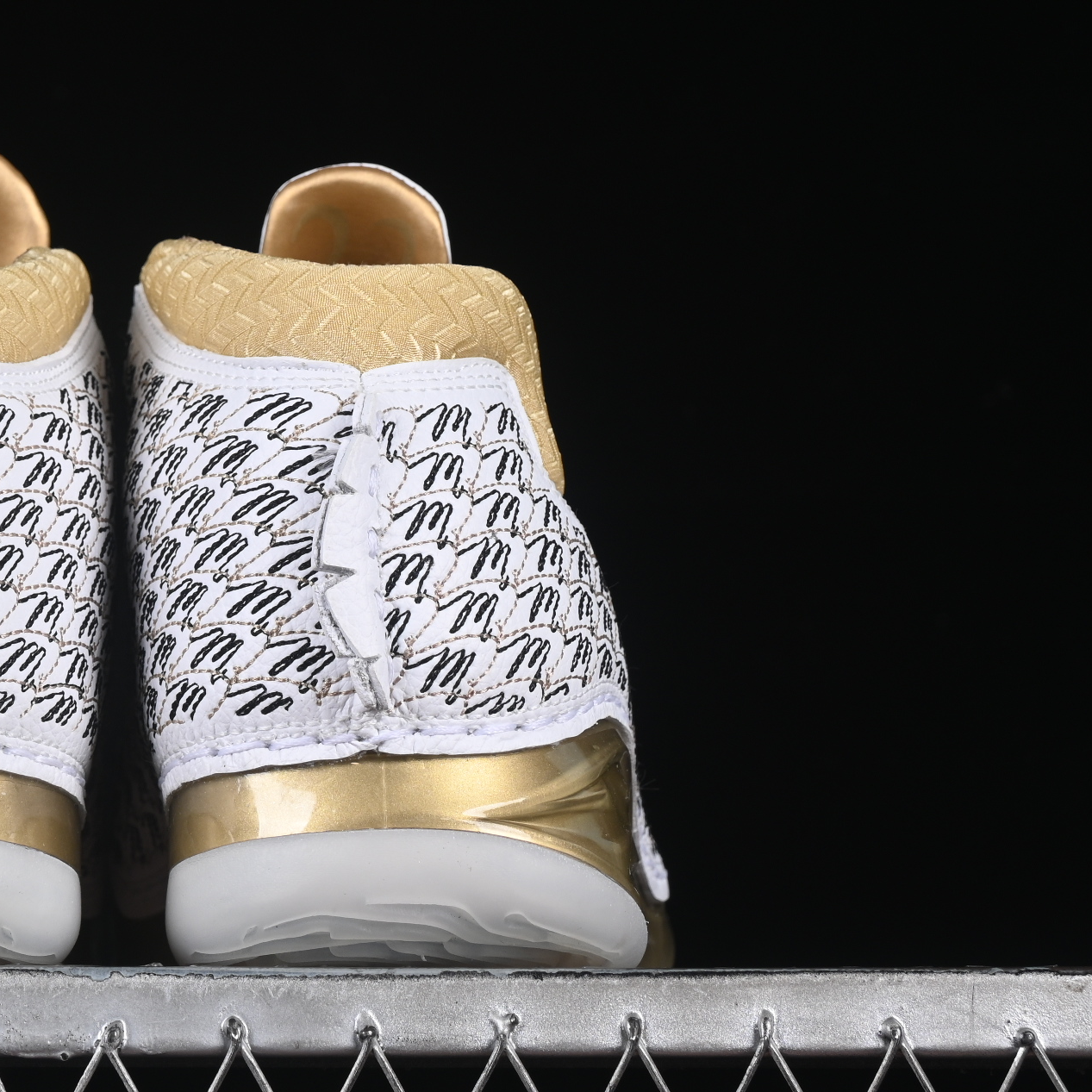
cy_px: 469
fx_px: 4997
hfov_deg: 12.4
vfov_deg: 12.5
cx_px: 94
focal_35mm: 140
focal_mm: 50
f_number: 8
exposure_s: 1/80
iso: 160
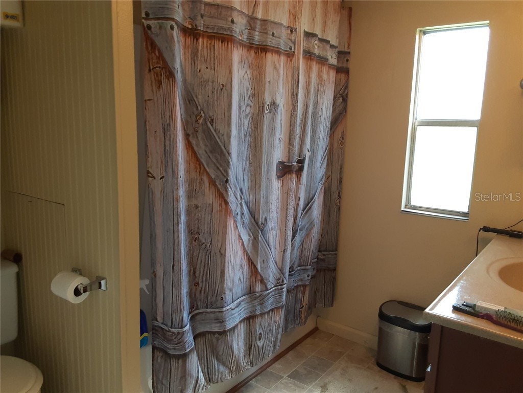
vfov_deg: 51.4
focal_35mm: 27
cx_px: 262
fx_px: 408
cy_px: 196
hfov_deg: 65.3
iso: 100
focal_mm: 2.91
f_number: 1.9
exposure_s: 1/60
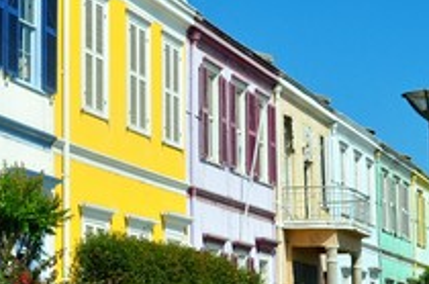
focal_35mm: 124
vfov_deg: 11.0
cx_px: 67
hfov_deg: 16.3
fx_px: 1479
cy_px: 142
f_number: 11
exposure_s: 1/400
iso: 200
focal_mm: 29
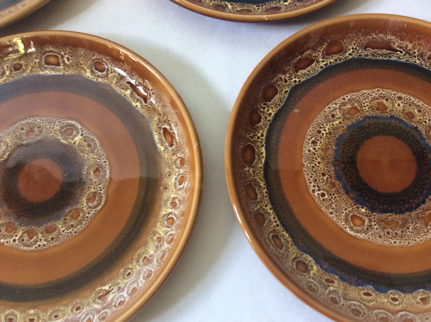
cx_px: 216
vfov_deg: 44.1
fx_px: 398
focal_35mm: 32
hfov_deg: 56.9
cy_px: 161
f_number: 2.4
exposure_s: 1/25
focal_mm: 3.3
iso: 125
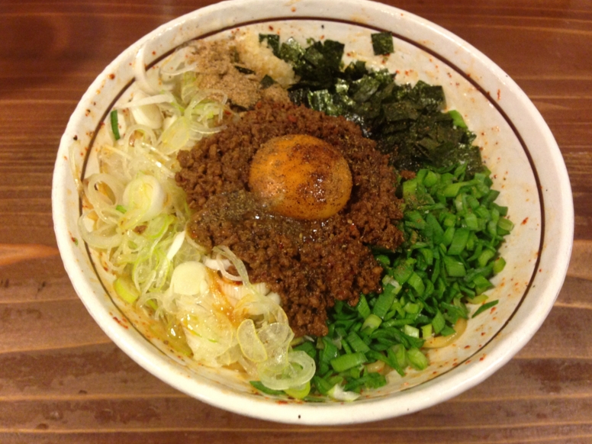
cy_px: 217
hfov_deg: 54.0
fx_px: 581
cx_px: 302
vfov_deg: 41.8
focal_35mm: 34
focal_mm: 4.12
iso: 200
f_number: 2.4
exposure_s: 1/20
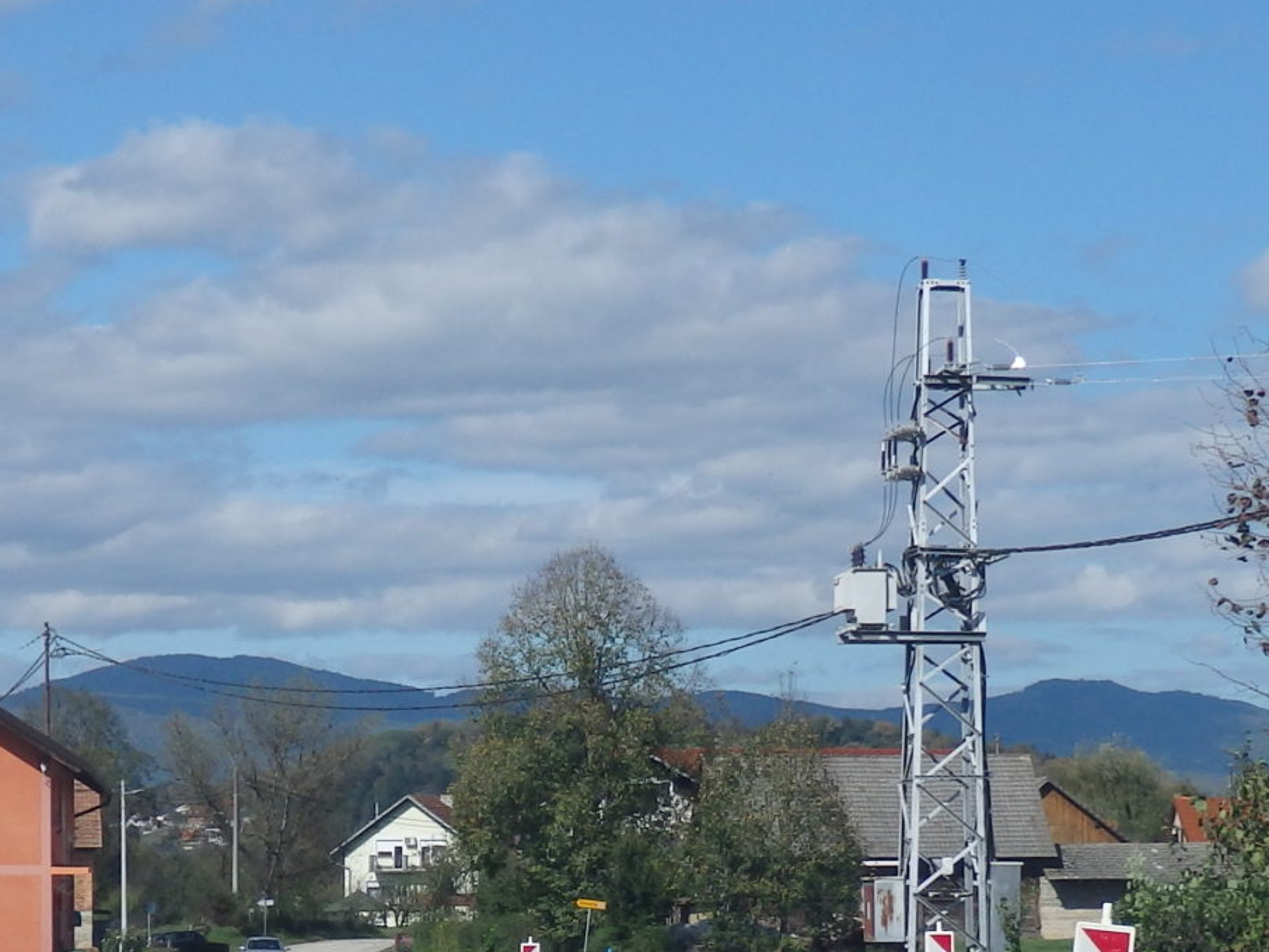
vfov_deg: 13.0
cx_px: 513
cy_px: 935
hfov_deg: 17.4
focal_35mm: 113
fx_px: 4144
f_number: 10.4
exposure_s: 1/160
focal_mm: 7.3
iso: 100
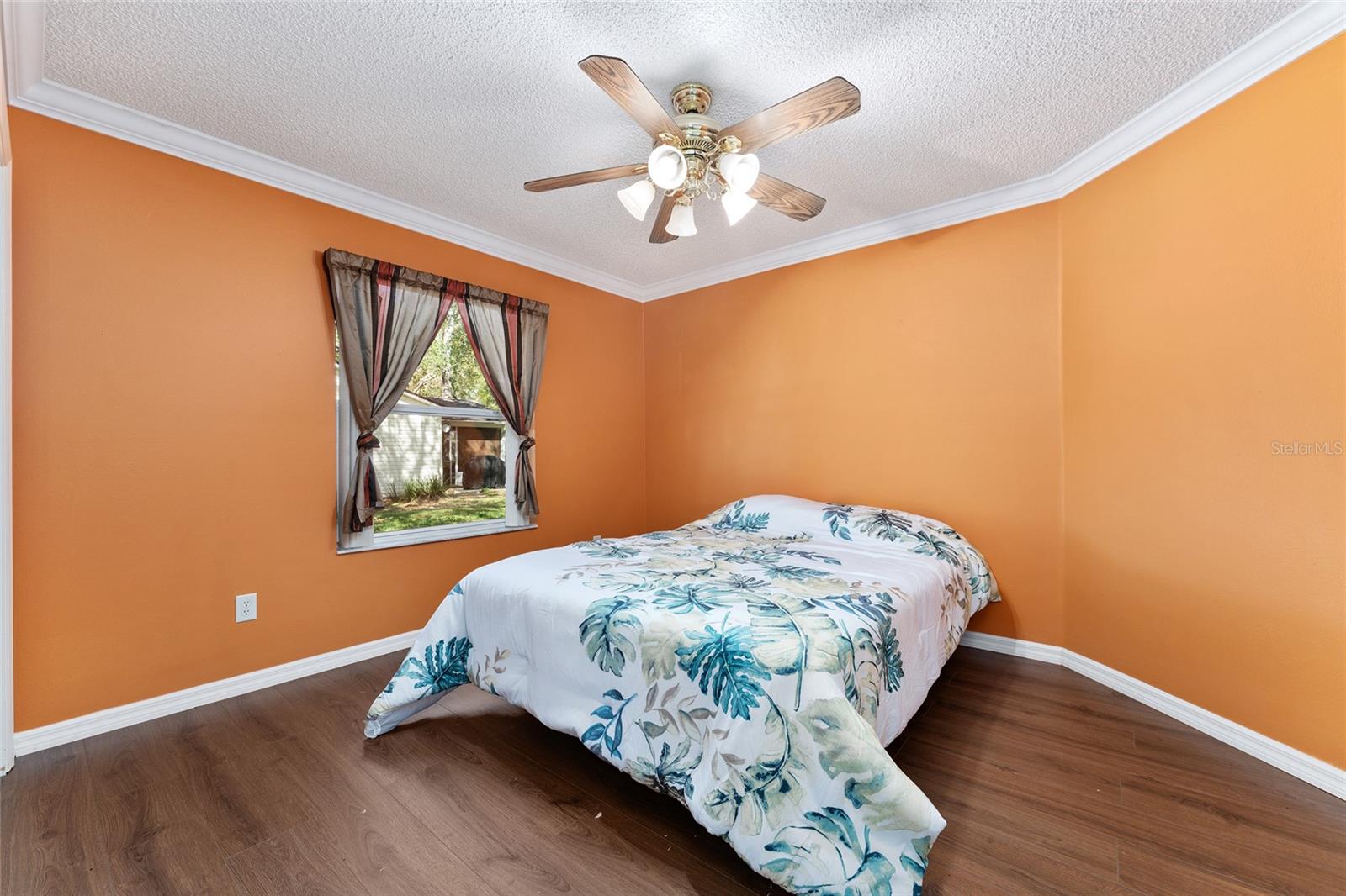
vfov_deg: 81.2
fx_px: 523
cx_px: 673
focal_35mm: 14
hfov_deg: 104.3
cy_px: 448
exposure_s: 1/5
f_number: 7.1
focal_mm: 14
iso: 250
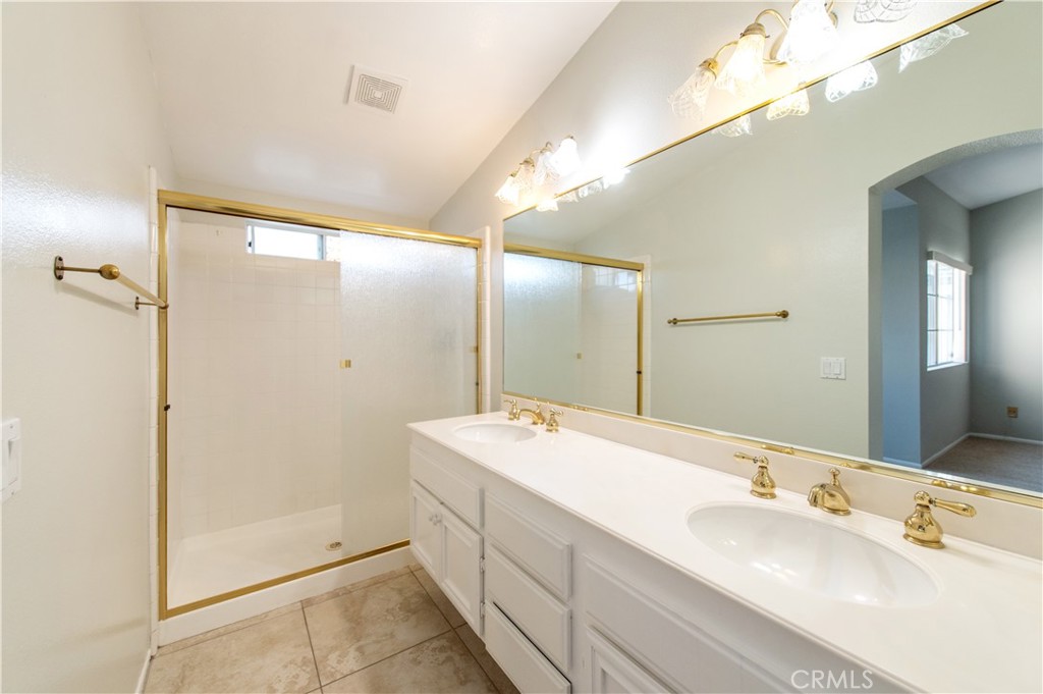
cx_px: 522
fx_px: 405
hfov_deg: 104.3
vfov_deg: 81.1
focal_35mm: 14
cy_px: 347
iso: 400
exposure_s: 1/250
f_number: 4
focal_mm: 14
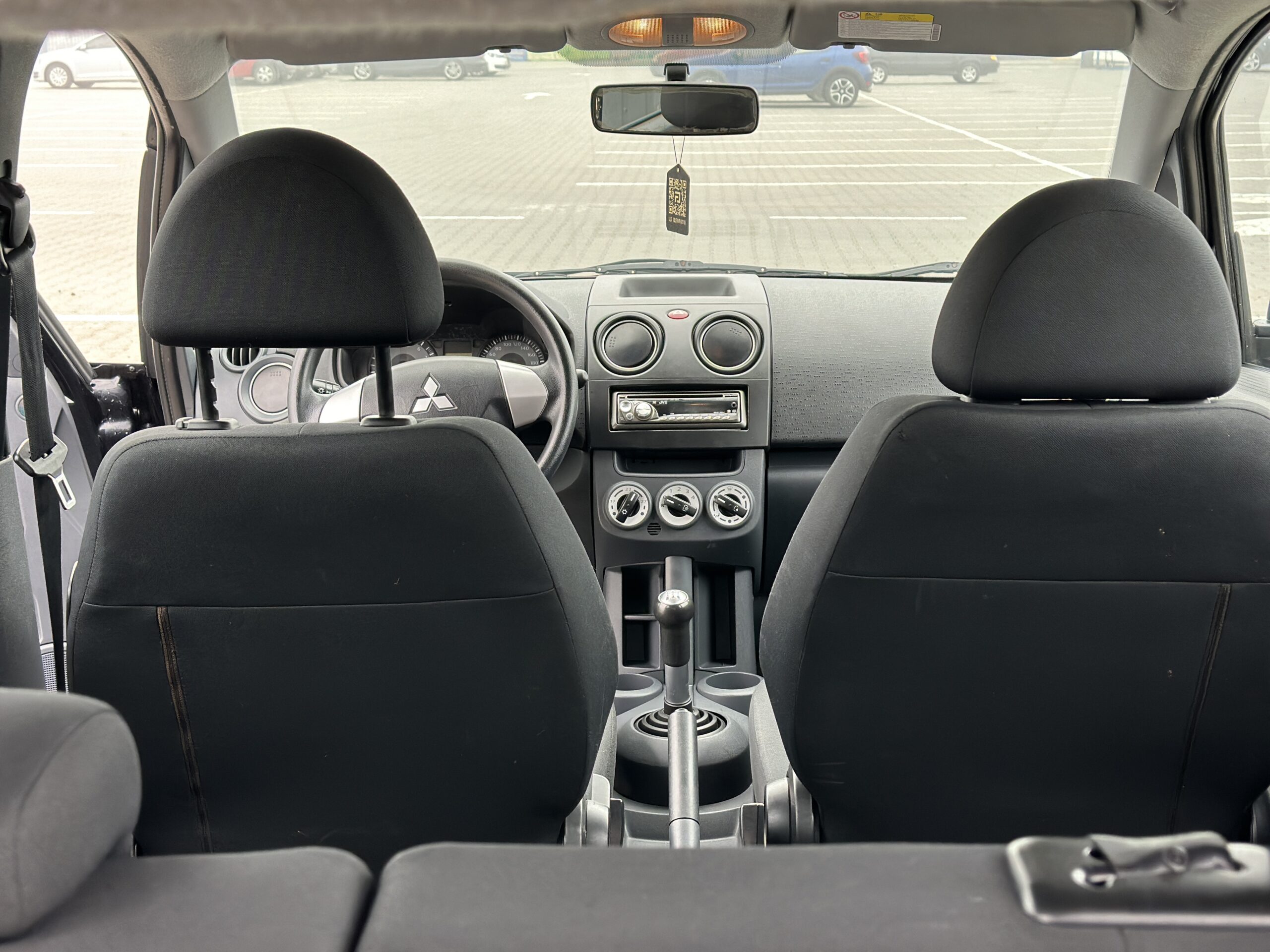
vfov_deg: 30.3
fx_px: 1761
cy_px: 476
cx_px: 635
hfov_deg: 39.7
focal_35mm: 48
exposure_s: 1/132
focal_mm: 6.86
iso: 80
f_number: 1.78
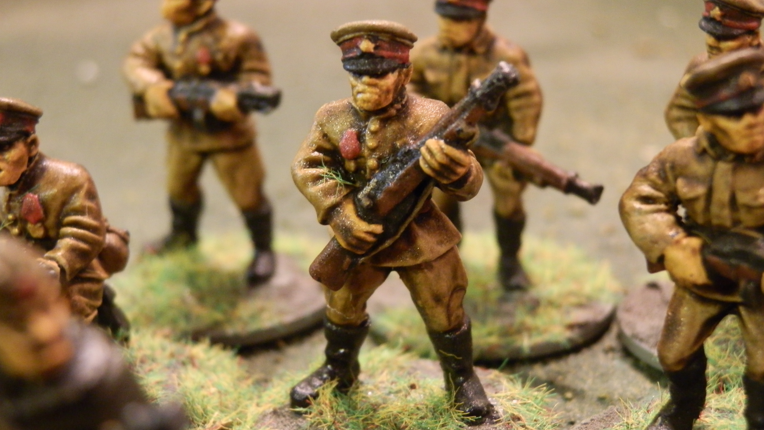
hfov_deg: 31.4
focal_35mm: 67
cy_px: 198
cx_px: 380
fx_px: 1357
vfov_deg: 18.0
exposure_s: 1/8
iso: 320
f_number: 3.7
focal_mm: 10.99
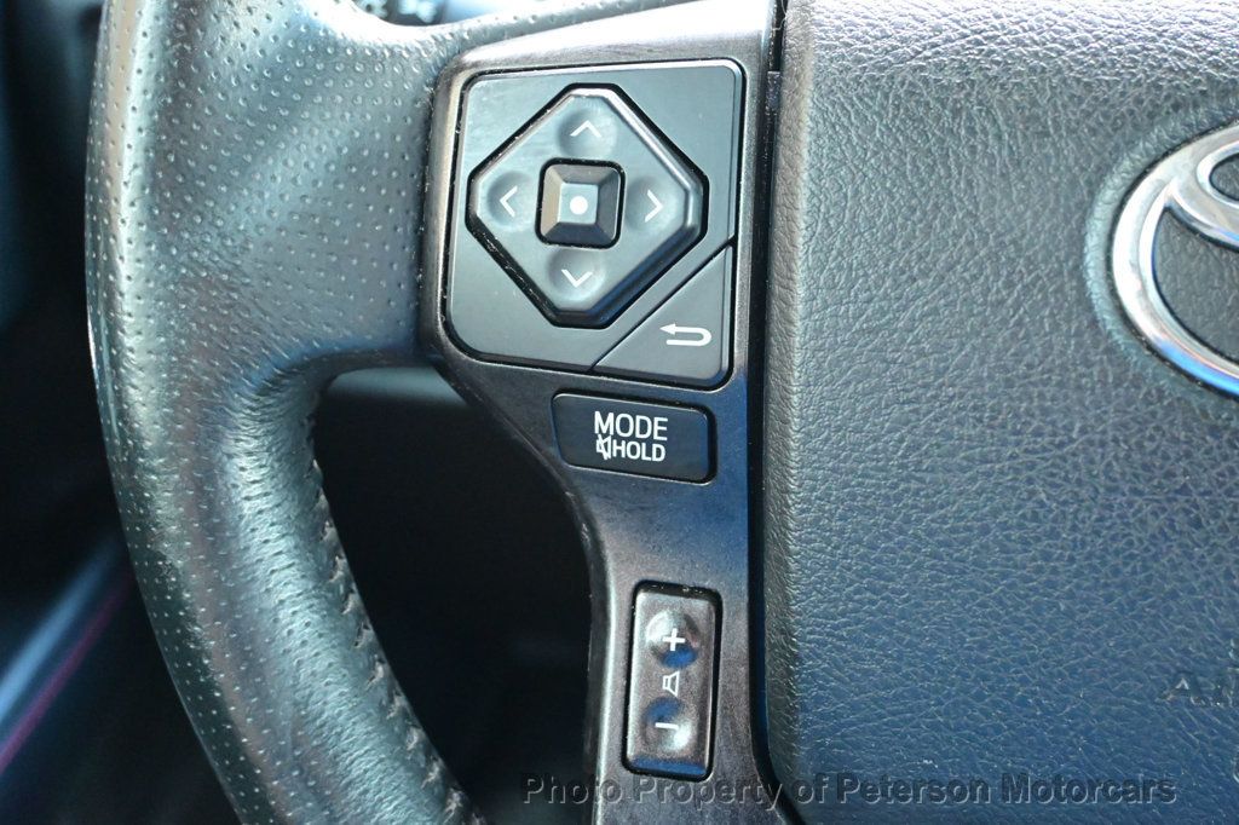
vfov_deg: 29.4
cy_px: 412
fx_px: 1574
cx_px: 620
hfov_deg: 43.0
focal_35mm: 46
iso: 6400
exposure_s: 1/50
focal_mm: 30.5
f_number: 4.8
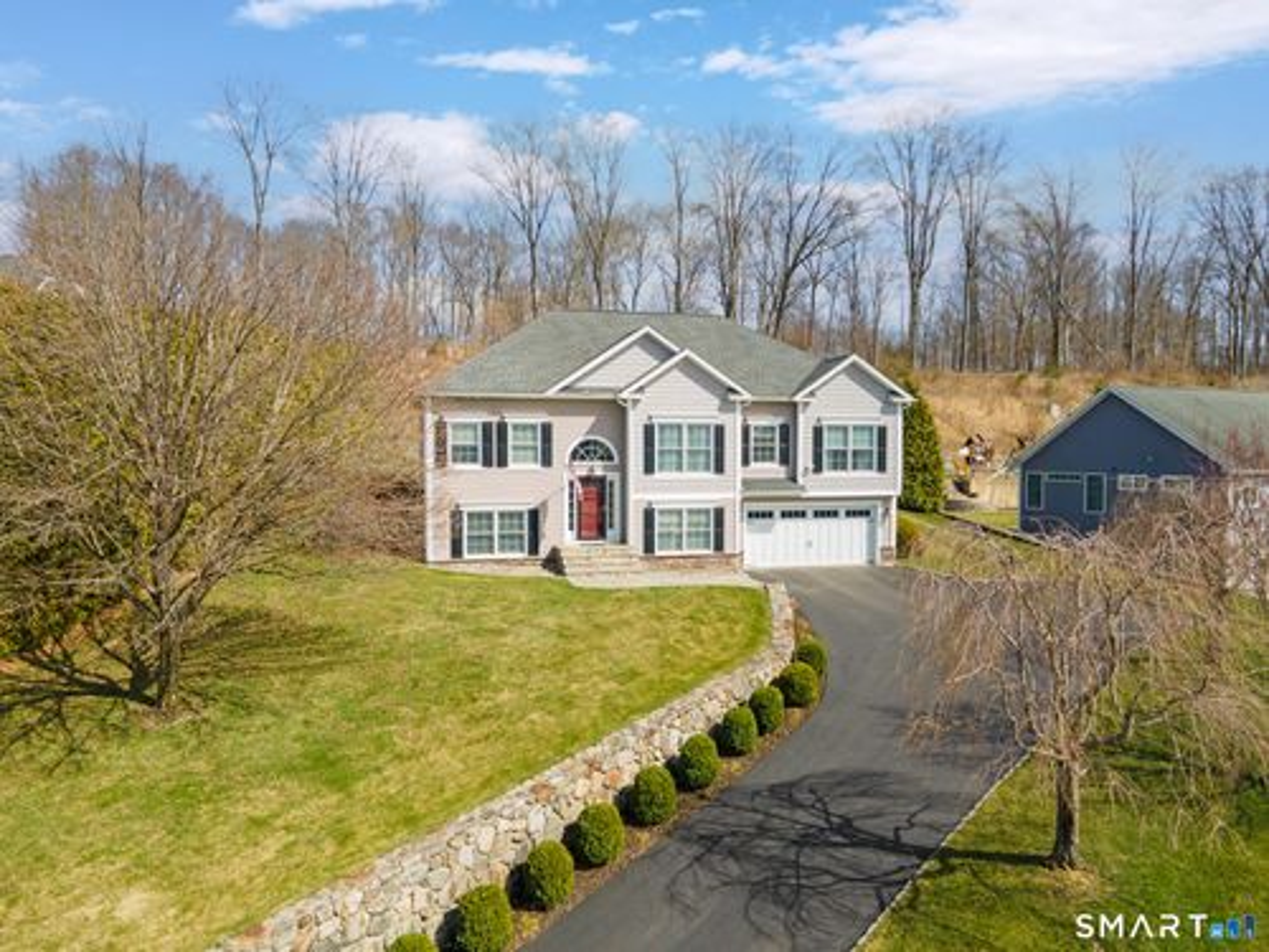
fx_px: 880
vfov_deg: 56.8
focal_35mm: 24
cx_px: 634
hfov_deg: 71.6
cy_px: 476
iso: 100
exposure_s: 1/640
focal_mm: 4.5
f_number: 2.8
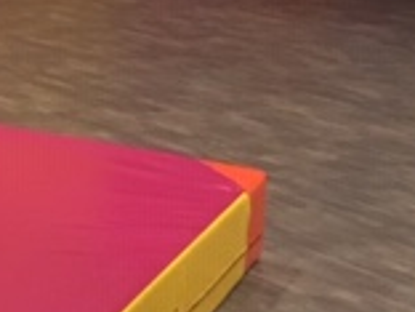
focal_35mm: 119
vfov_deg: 12.3
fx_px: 1427
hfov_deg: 15.2
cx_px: -226
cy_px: 21
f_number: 2.2
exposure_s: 1/4
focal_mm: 4.15
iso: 125
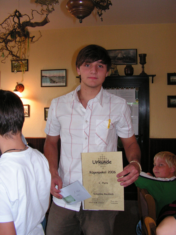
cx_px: 88
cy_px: 118
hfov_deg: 39.7
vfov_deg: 51.4
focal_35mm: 36
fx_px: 244
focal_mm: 6
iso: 200
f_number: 3.2
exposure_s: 1/40
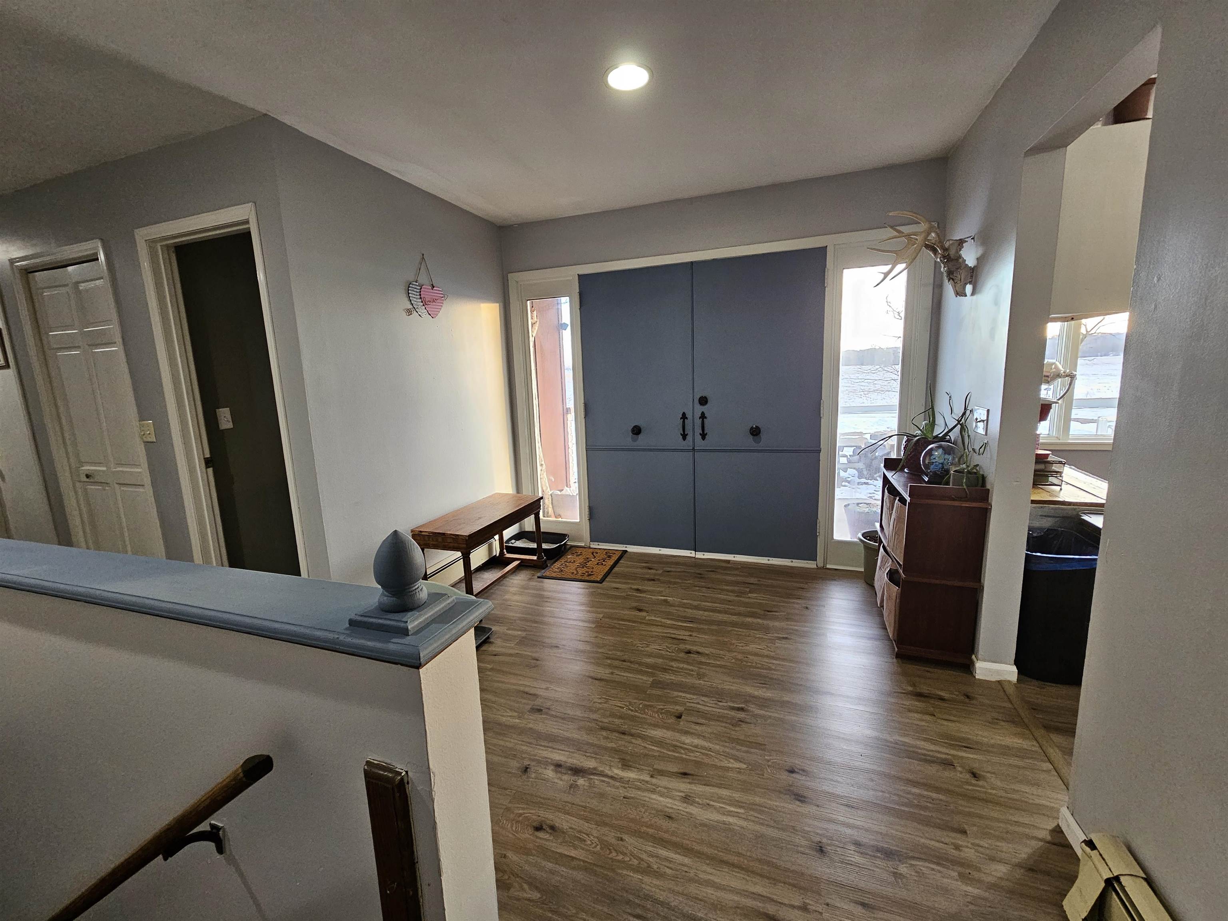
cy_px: 460
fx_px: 461
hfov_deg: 106.2
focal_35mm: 13
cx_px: 614
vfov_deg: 89.9
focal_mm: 2.2
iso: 250
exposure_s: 1/60
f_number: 2.2
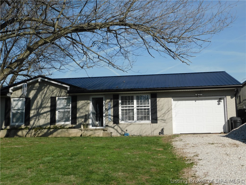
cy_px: 92
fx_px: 320
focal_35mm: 45
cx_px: 123
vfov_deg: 32.2
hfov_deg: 42.1
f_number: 7.4
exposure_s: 1/400
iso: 125
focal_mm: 8
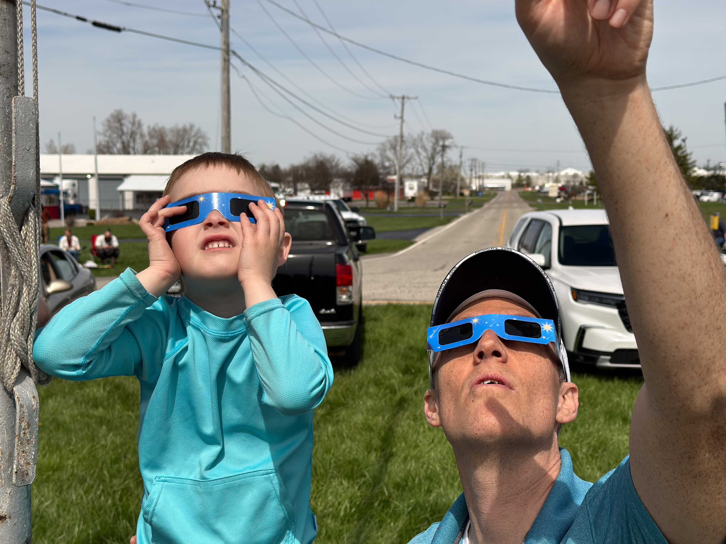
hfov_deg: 39.7
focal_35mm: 48
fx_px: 1007
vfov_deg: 30.3
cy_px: 272
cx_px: 363
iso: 80
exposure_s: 1/900
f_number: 1.8
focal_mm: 6.86
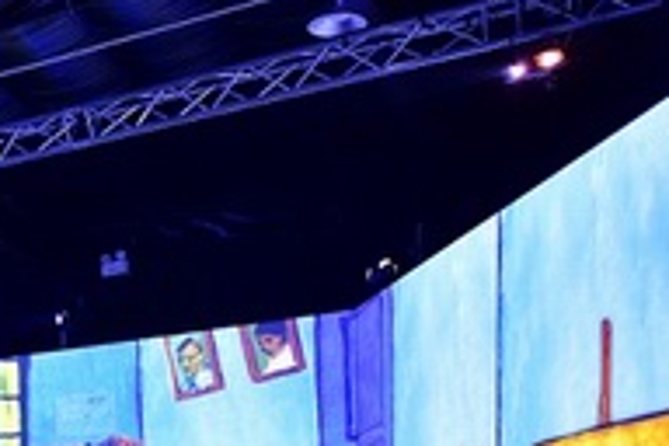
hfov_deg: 23.7
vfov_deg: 18.2
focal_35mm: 70
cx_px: -303
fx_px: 1301
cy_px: 566
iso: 800
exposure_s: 1/2.5
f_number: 2.8
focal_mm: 24
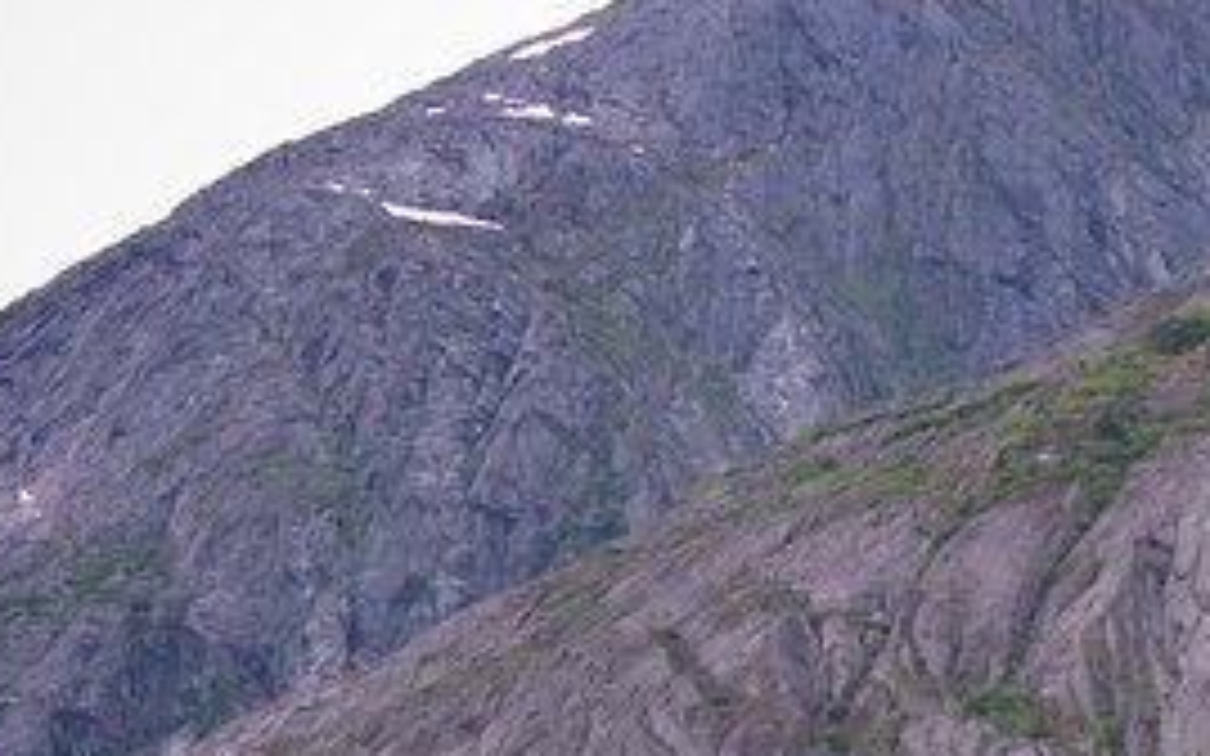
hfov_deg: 10.1
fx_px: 6396
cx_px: 2308
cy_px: 909
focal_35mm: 194
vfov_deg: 6.7
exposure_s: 1/100
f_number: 5
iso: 100
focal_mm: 40
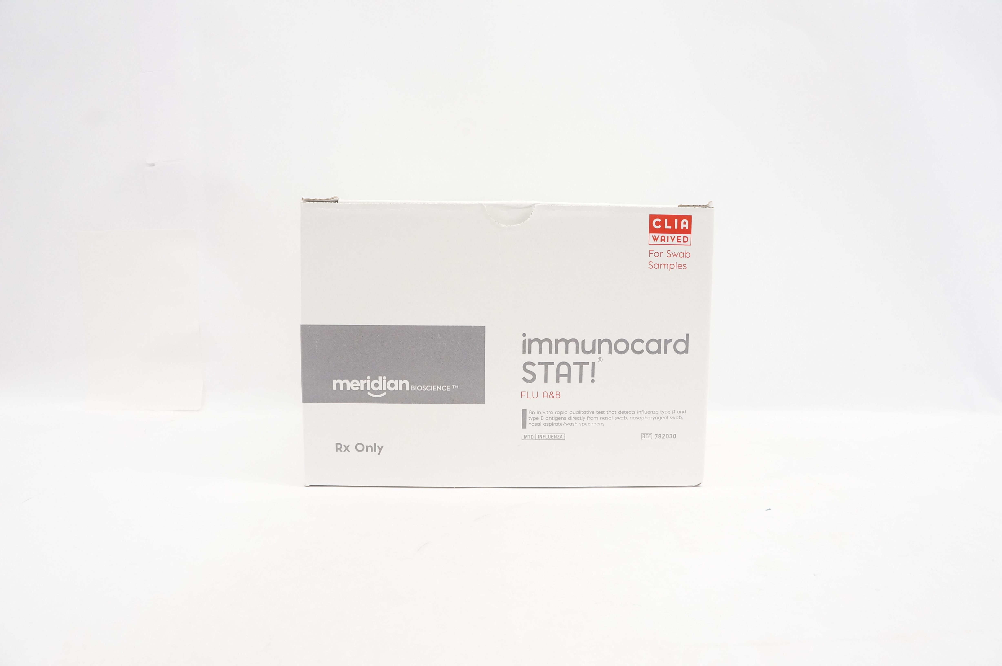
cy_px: 333
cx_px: 501
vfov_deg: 47.8
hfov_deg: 67.4
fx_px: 751
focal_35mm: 27
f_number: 9
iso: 800
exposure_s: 1/40
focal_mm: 18
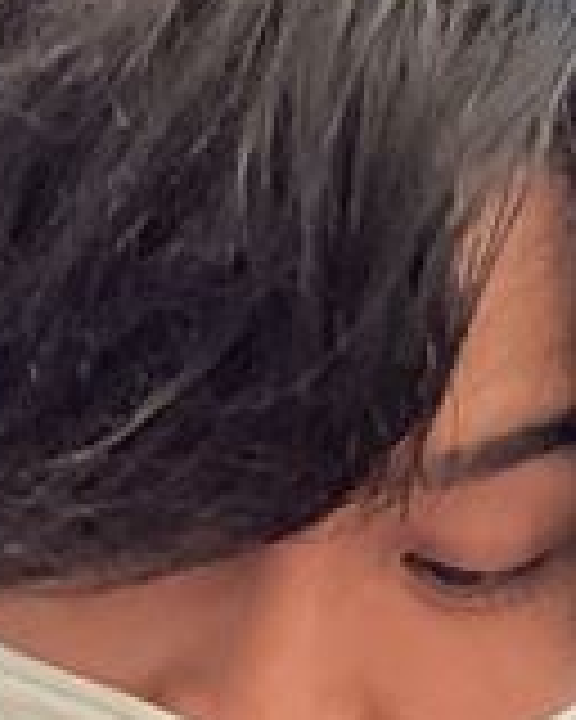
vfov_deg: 11.9
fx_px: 3218
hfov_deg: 10.2
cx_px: 274
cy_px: 1233
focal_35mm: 151
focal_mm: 3.3
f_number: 2.4
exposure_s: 1/60
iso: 200
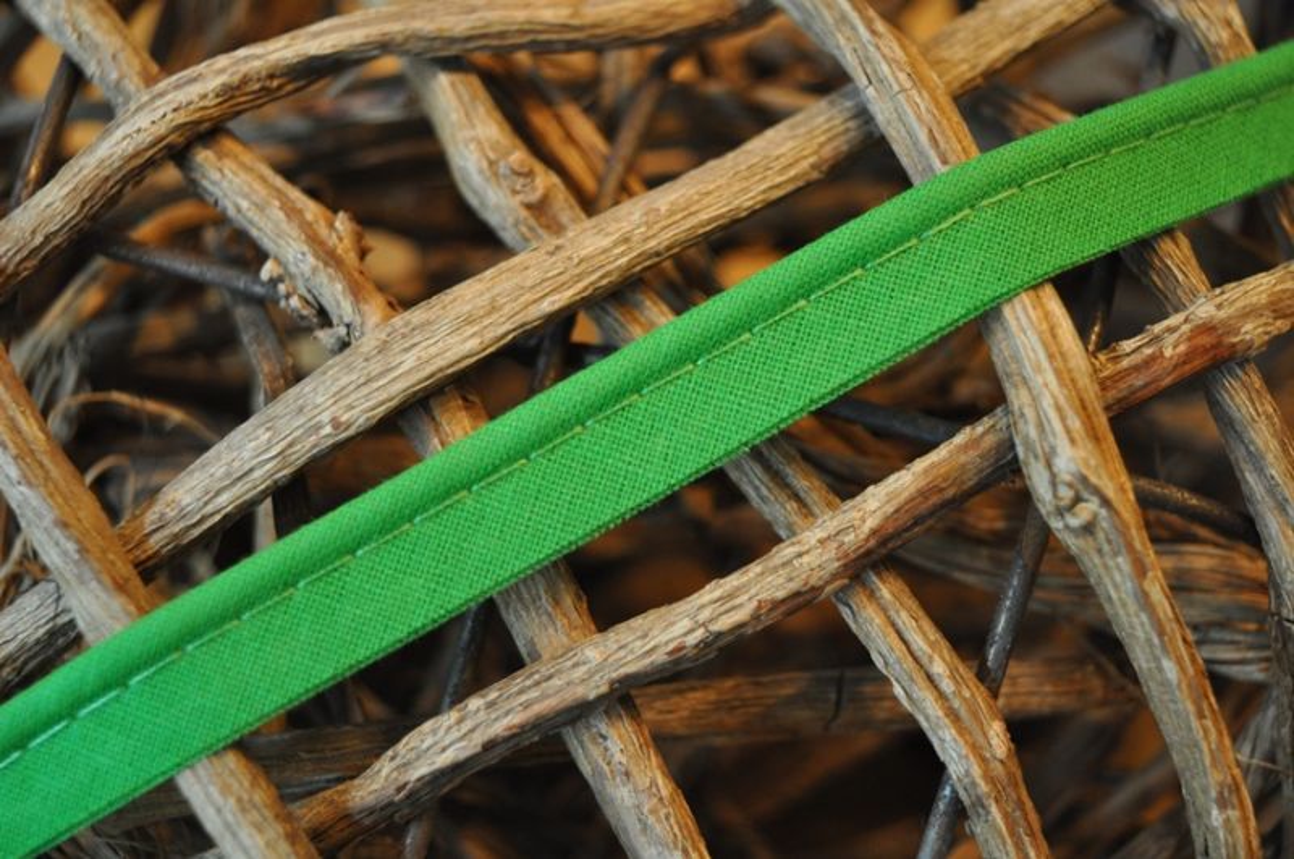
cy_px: 430
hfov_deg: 36.9
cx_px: 647
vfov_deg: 25.0
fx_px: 1938
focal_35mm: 54
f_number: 4.8
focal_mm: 36
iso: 800
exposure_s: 1/30
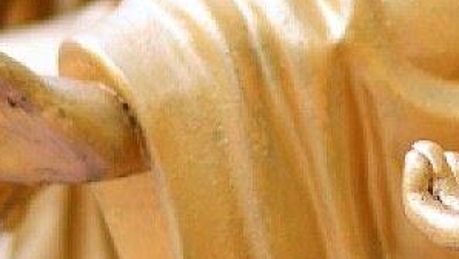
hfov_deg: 3.8
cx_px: 433
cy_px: -167
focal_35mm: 574
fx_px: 6990
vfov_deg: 2.1
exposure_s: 1/1600
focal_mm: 85
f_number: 1.8
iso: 100
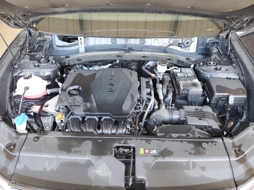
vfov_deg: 53.1
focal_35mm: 26
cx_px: 127
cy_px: 95
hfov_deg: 67.3
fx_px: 191
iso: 63
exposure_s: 1/60.2
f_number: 1.5
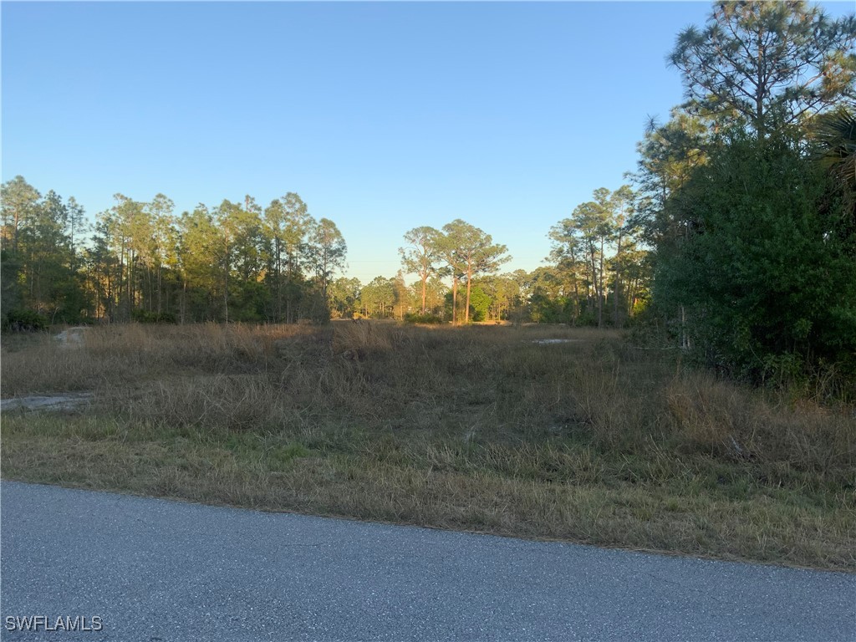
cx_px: 428
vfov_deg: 48.2
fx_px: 717
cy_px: 321
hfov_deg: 61.7
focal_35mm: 29
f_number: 1.8
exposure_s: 1/606
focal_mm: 3
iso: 16
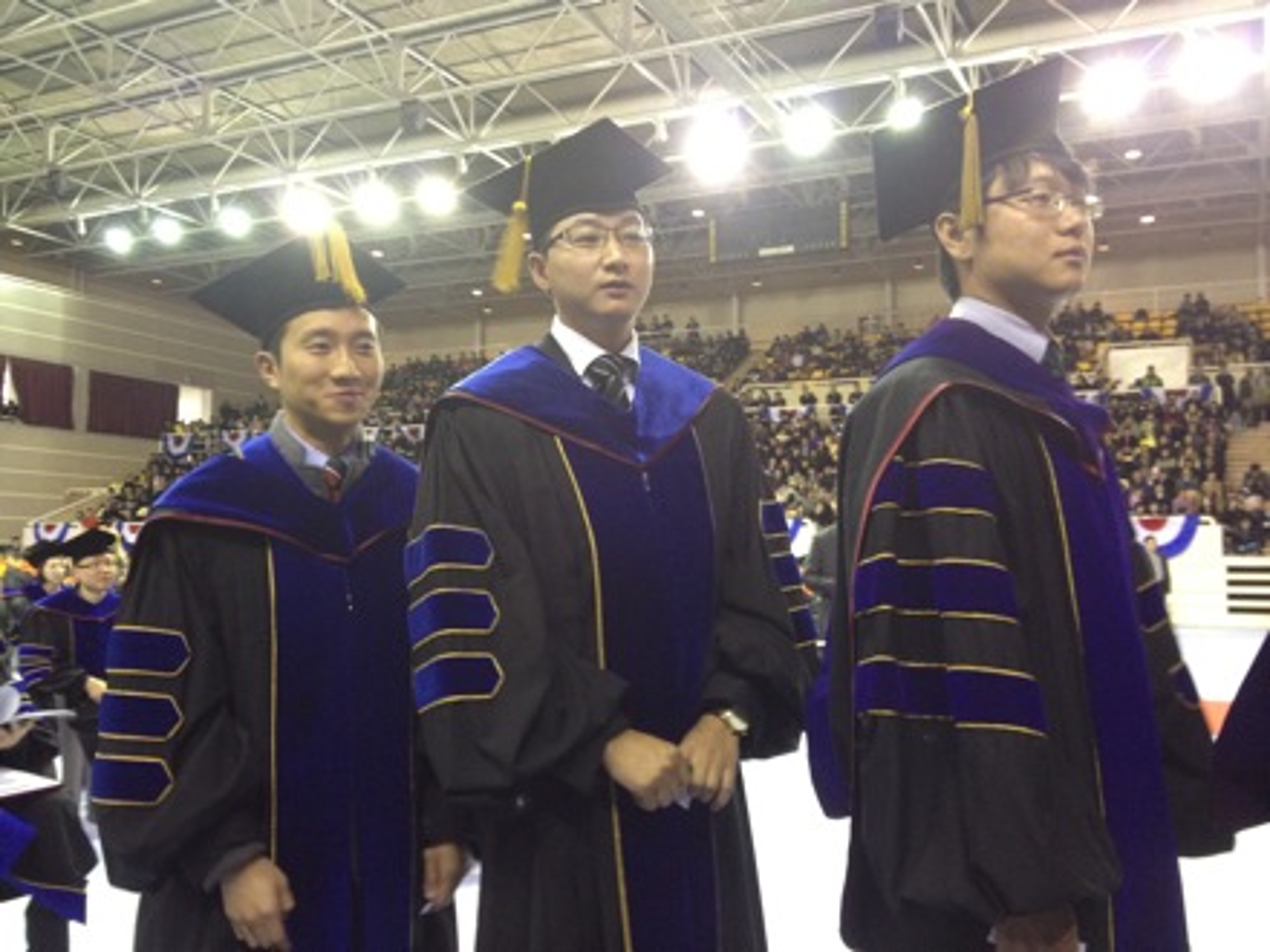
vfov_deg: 40.7
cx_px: 635
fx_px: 1284
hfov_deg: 52.6
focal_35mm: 35
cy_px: 476
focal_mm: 4.28
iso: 160
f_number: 2.4
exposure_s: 1/20
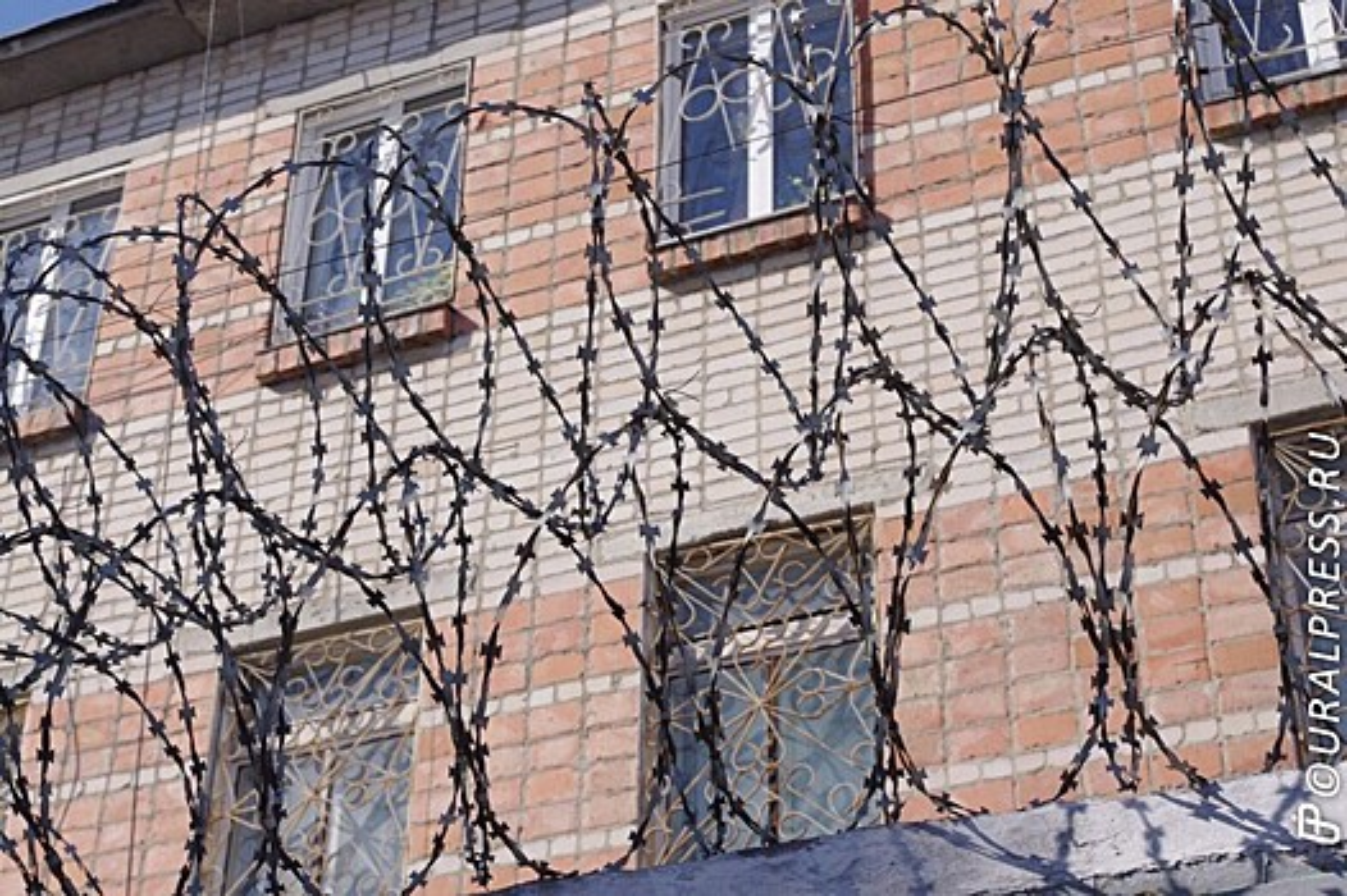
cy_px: 448
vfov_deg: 21.2
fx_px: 2393
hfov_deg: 31.4
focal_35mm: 64
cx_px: 674
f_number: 10
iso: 400
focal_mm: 42.5
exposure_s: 1/640
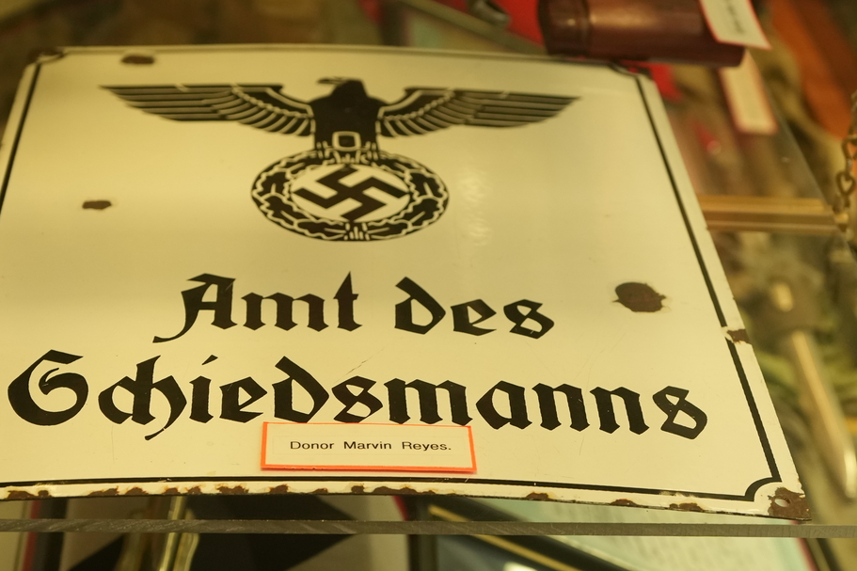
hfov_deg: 24.4
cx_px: 333
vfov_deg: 16.4
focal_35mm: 83
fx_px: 1975
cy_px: 278
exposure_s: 1/40
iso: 800
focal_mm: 35
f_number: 3.5
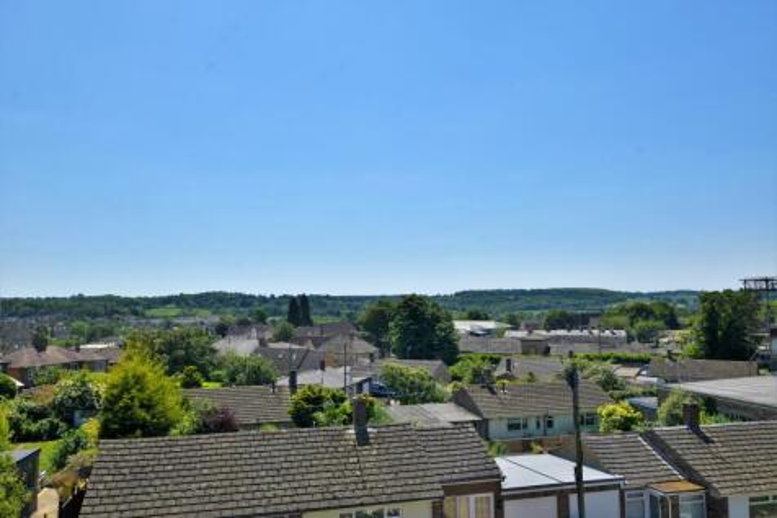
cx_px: 388
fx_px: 647
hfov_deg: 61.9
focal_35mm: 30
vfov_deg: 43.6
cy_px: 259
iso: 100
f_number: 10
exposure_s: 1/400
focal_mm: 20
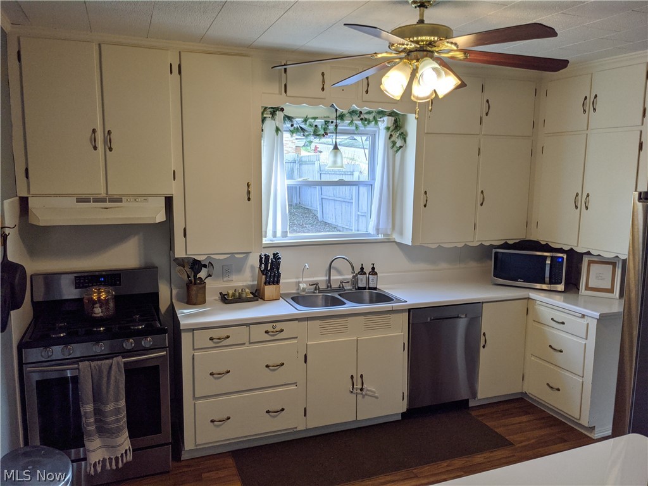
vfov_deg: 51.4
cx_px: 324
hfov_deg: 65.3
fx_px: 505
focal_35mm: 27
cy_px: 243
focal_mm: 4.38
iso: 66
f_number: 1.73
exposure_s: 1/322
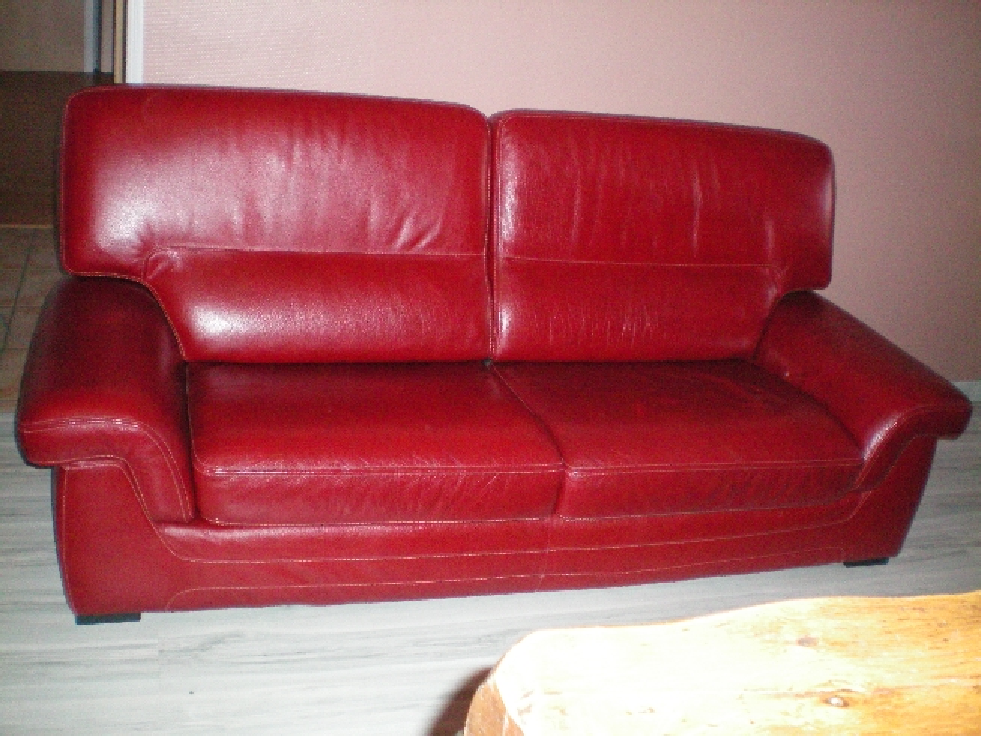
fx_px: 1077
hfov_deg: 49.0
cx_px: 490
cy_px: 368
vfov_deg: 37.7
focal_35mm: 38
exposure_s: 1/60
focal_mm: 6.3
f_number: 3.1
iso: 400
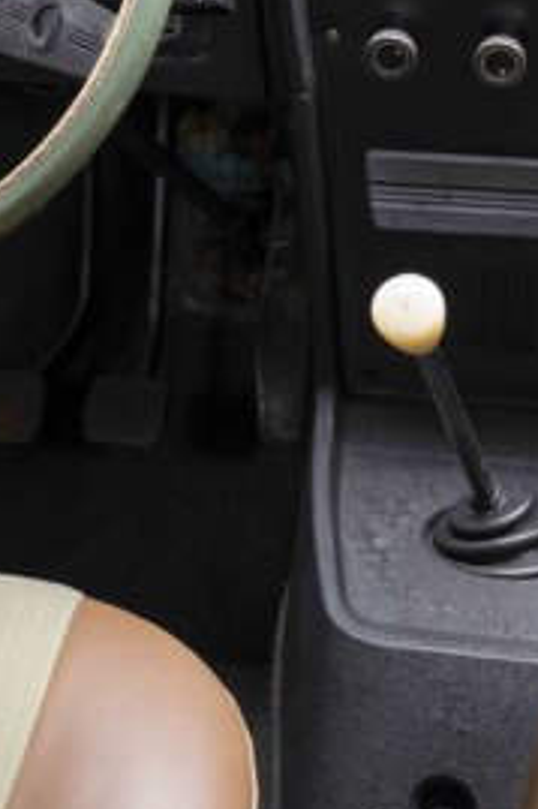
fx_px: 2244
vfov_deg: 20.1
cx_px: 96
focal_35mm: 100
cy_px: 105
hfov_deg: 13.6
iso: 500
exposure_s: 1/20
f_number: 5.6
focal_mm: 35
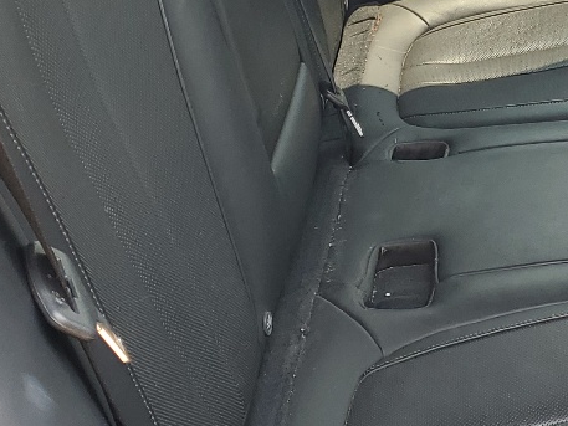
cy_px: 61
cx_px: 628
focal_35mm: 91
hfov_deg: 20.5
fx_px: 1494
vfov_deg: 16.1
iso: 50
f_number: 1.5
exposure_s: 1/139
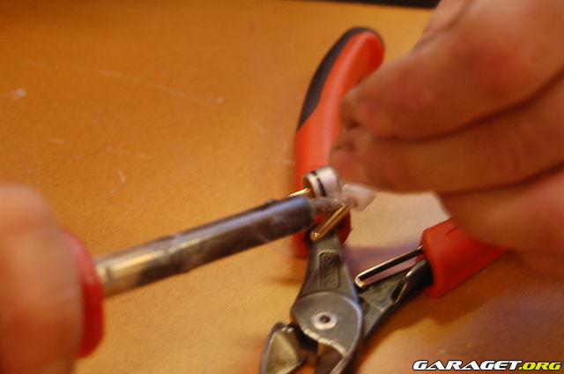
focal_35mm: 82
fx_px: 1290
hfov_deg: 24.7
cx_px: 282
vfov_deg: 16.5
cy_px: 187
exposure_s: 1/8
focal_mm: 55
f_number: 5.6
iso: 1000
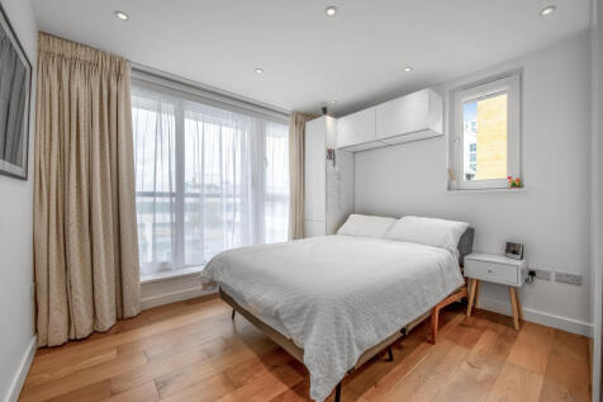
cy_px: 201
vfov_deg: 81.2
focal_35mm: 14
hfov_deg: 104.3
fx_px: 234
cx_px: 302
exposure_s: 1/15
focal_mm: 14
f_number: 7.1
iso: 100
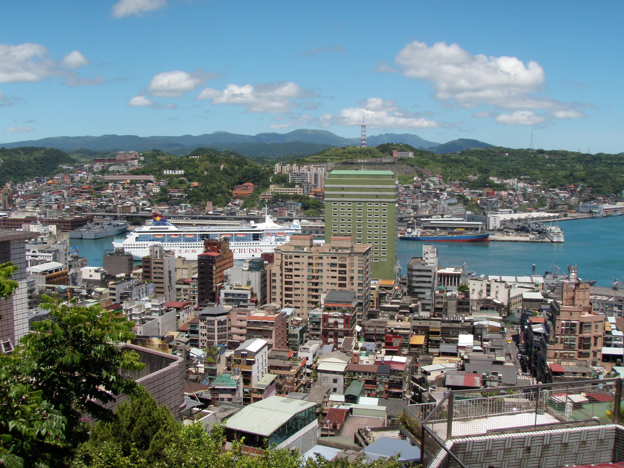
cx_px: 312
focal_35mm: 38
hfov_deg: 49.0
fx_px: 685
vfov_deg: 37.7
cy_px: 234
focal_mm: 6.7
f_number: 4.5
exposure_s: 1/640
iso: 80
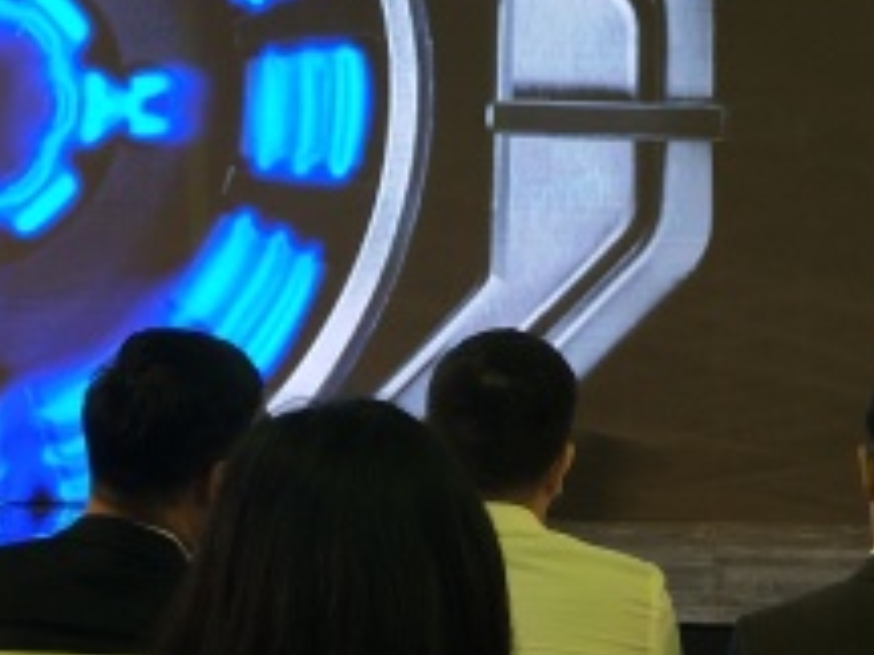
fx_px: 2247
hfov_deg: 21.8
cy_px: -61
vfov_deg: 16.1
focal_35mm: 89
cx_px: 672
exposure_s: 1/100
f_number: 1.8
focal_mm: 3.95
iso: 139
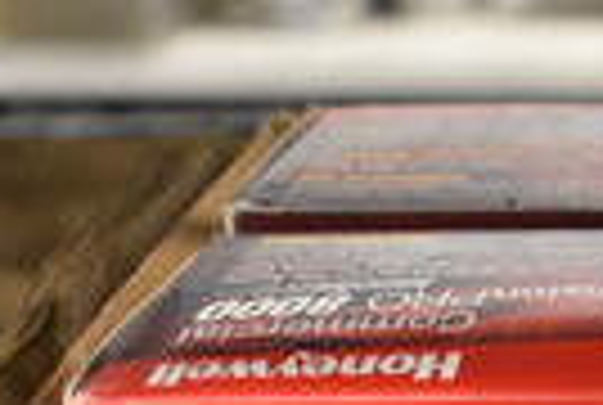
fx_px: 2065
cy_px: 630
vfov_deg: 10.7
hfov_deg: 15.3
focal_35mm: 123
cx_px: 922
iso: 2800
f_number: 4
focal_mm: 18
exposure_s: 1/60
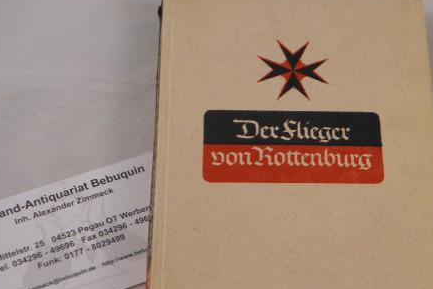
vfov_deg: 16.4
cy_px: 196
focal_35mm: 83
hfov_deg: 24.3
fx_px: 999
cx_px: 305
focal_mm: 9.7
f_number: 4.1
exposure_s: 1/60
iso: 100
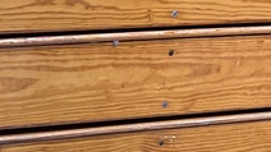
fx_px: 1070
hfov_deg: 13.4
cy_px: 258
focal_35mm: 149
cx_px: -160
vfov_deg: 7.9
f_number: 1.8
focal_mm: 3
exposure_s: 1/60
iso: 100
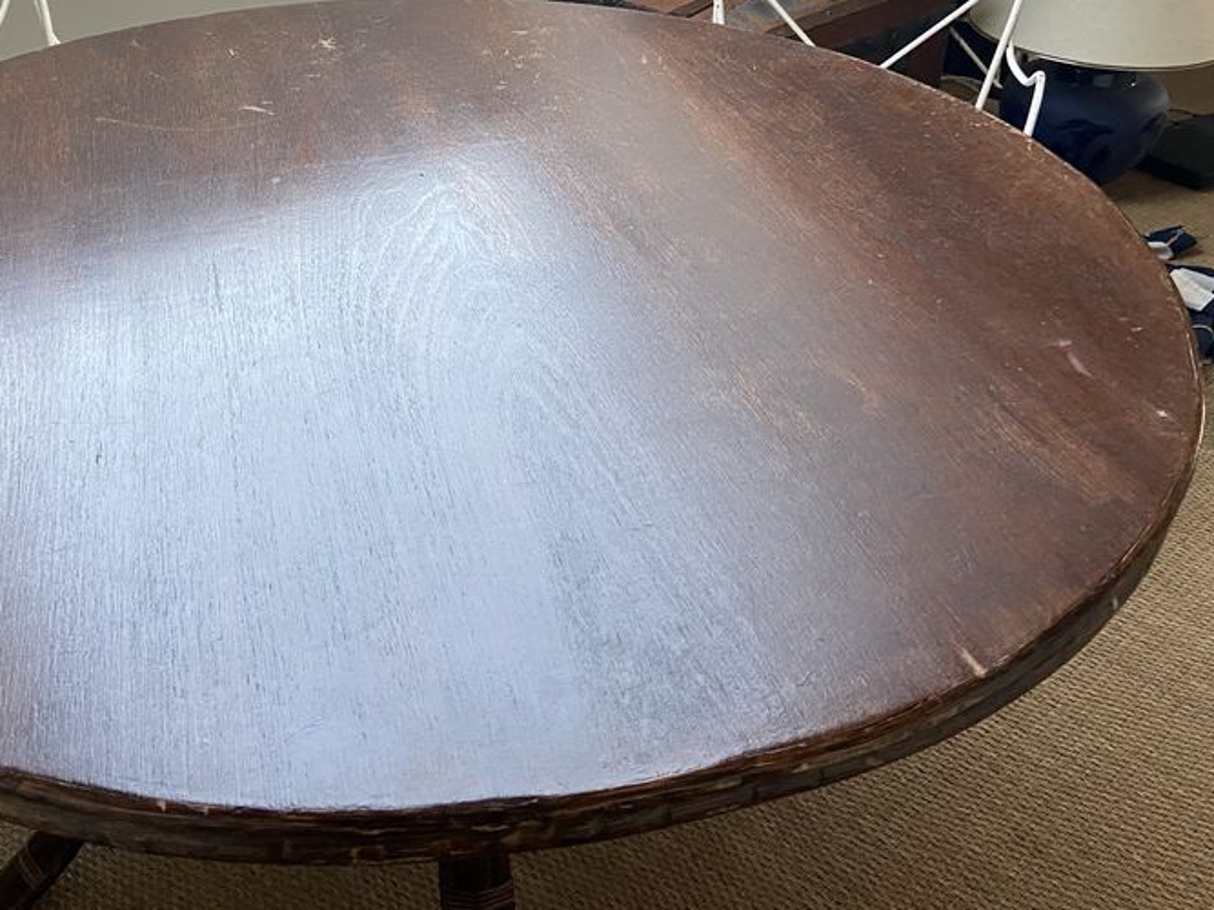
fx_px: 1368
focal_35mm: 39
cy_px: 291
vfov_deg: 36.4
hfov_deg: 47.4
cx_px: 446
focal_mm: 4.25
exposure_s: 1/60
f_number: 1.8
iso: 200
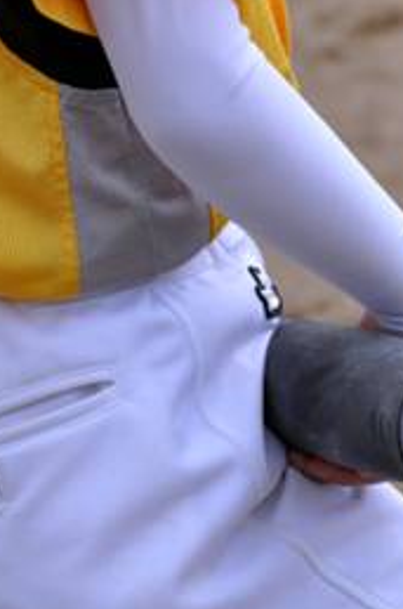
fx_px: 11295
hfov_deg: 2.0
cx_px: 220
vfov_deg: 3.1
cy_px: -123
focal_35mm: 670
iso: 800
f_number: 7.1
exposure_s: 1/1600
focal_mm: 180
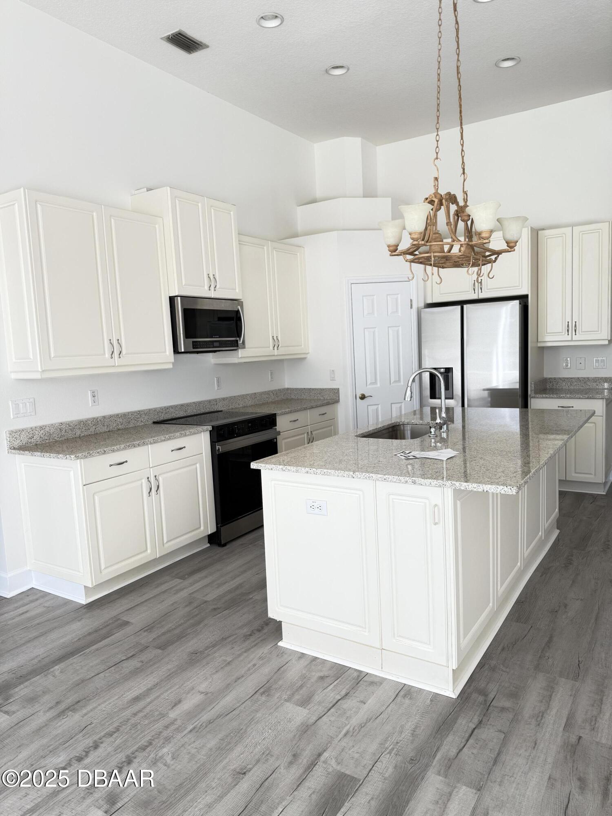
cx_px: 306
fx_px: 566
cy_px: 408
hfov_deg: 56.8
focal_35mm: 24
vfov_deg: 71.6
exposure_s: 1/121
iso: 100
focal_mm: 6.76
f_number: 1.78
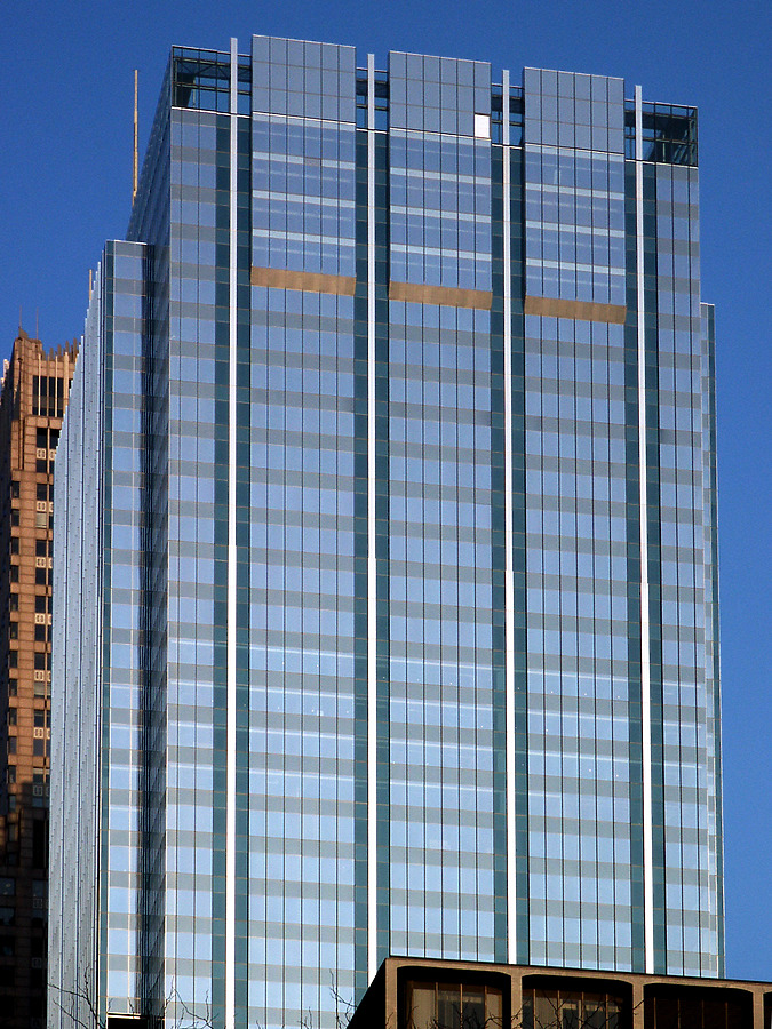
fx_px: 3479
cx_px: 386
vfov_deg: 16.8
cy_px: 514
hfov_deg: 12.7
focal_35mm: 117
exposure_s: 1/250
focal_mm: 23.86
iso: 64
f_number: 8
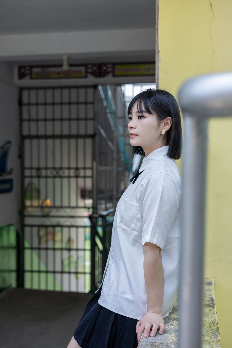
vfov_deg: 39.6
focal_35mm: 50
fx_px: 483
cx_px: 116
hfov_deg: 27.0
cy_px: 174
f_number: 3.2
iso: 125
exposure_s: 1/500
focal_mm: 50
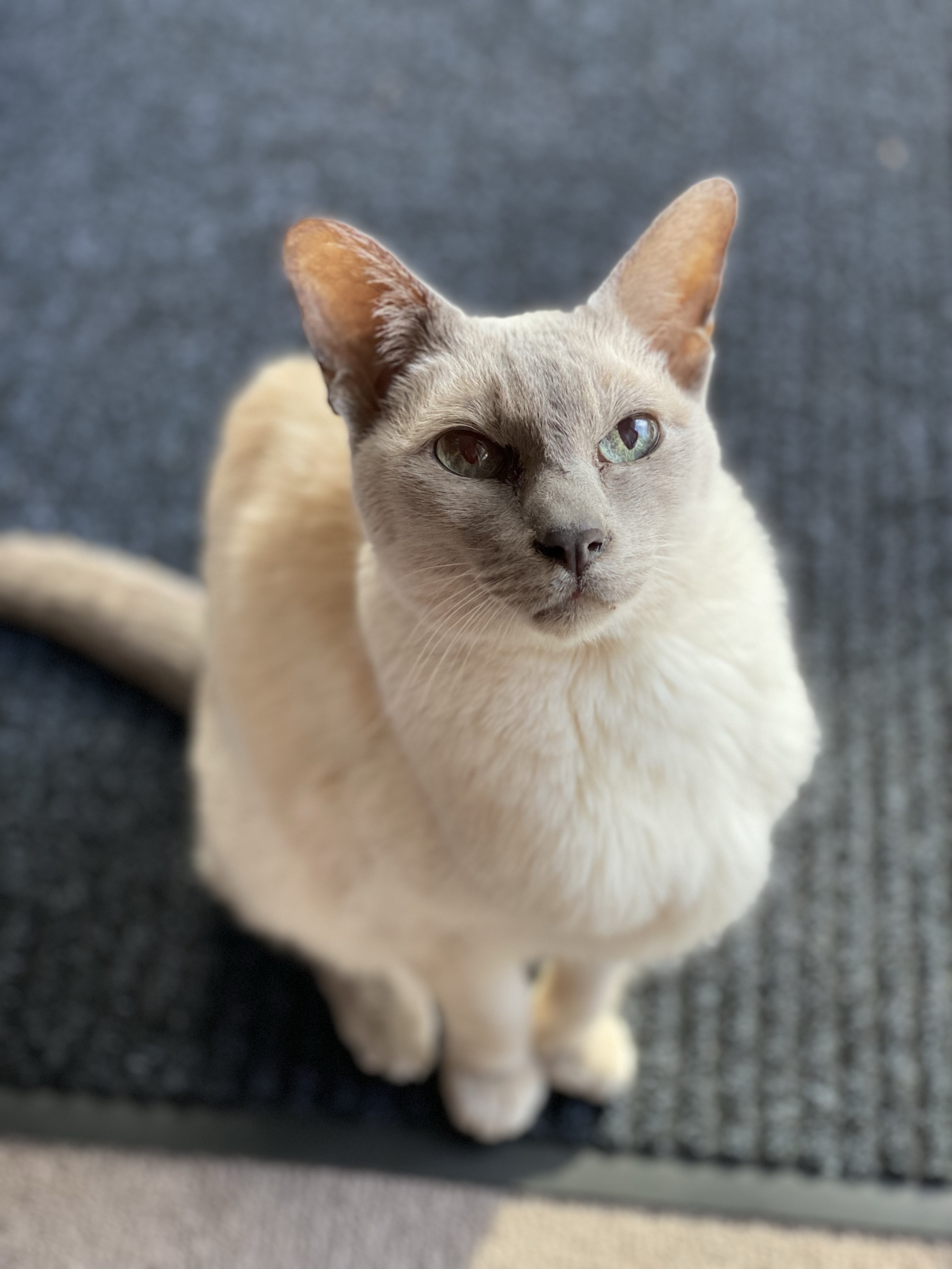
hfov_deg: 28.0
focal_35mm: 52
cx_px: 476
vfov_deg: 36.8
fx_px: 1907
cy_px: 634
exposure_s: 1/122
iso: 160
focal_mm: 6
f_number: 2
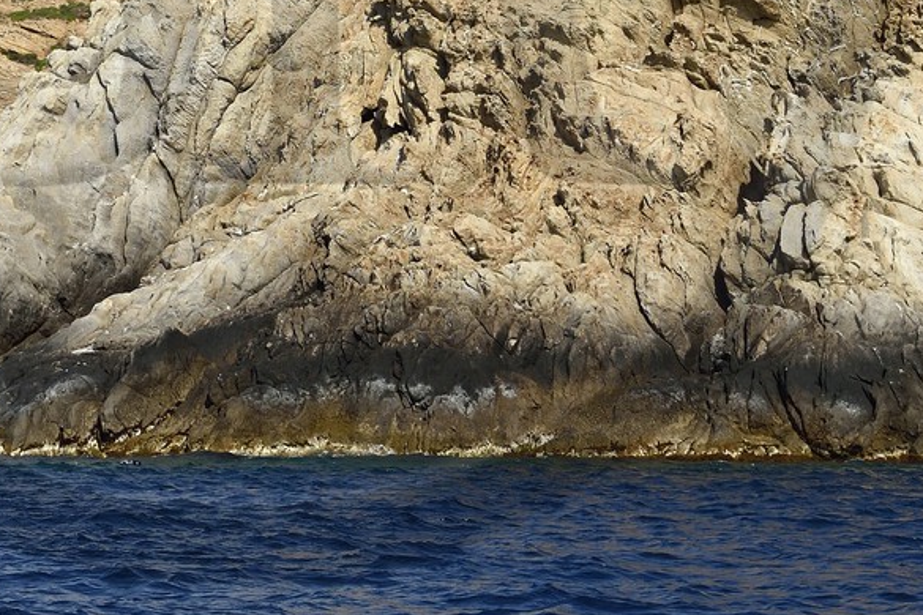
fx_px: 4204
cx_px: 232
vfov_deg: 8.3
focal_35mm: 164
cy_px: -73
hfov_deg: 12.5
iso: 200
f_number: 10
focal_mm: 60
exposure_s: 1/640
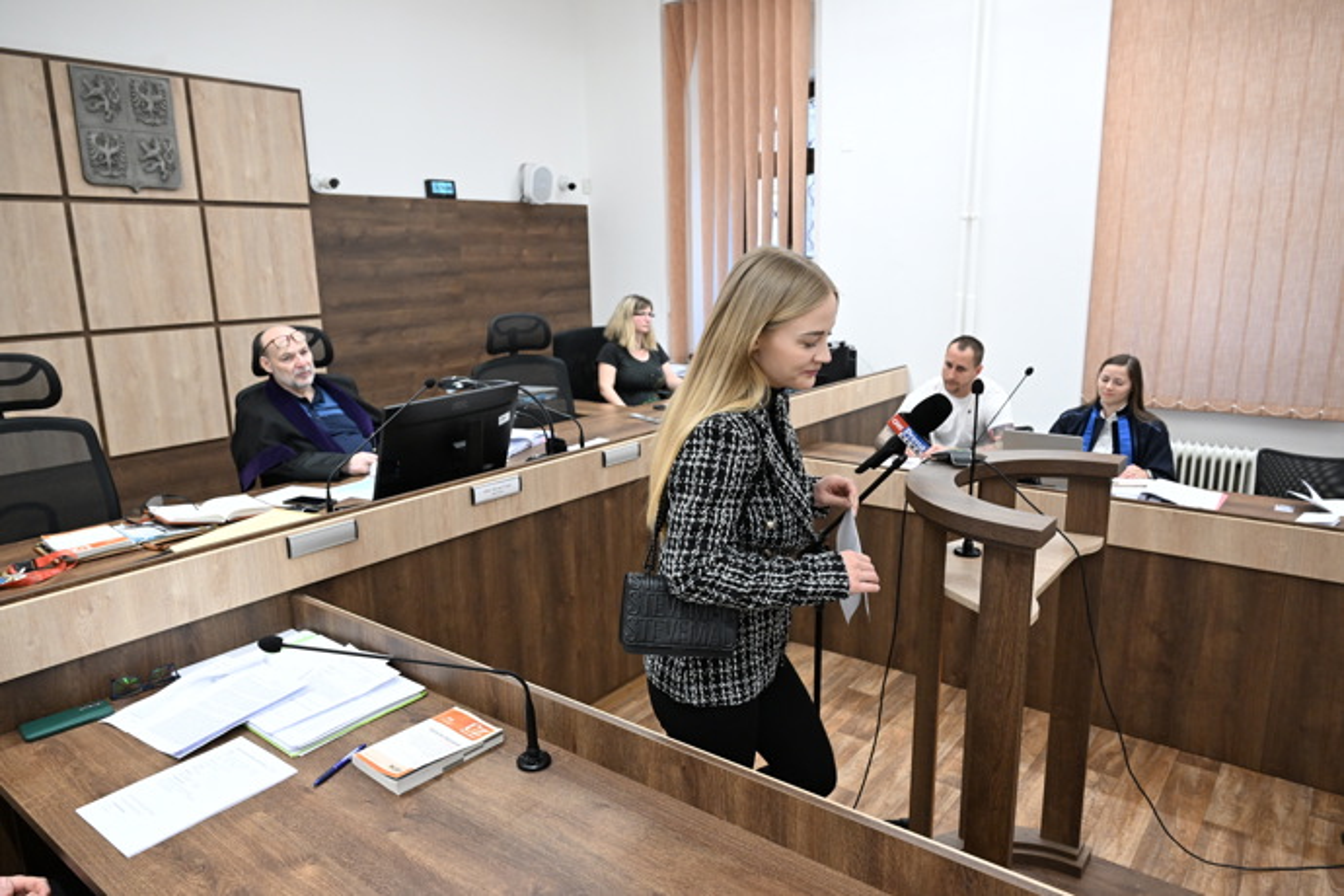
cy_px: 448
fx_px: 896
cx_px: 672
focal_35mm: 24
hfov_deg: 73.7
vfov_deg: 53.1
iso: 4000
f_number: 5
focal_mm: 24
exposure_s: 1/320
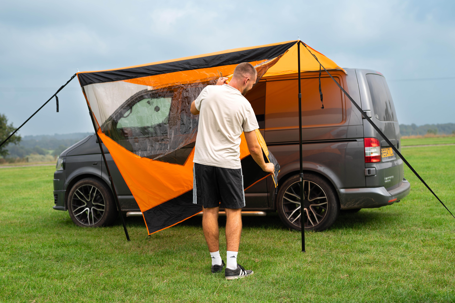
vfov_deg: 27.0
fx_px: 632
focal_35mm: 50
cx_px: 228
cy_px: 152
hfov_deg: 39.6
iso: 125
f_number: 3.2
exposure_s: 1/640
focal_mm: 50
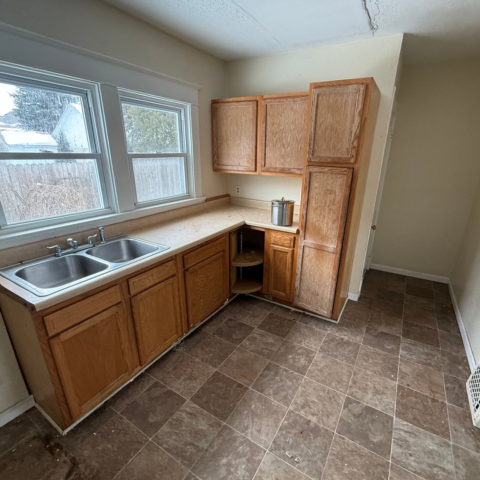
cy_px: 242
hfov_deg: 83.8
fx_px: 267
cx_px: 258
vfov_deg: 84.0
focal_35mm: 17
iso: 320
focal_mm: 2.22
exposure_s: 1/99
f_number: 2.2
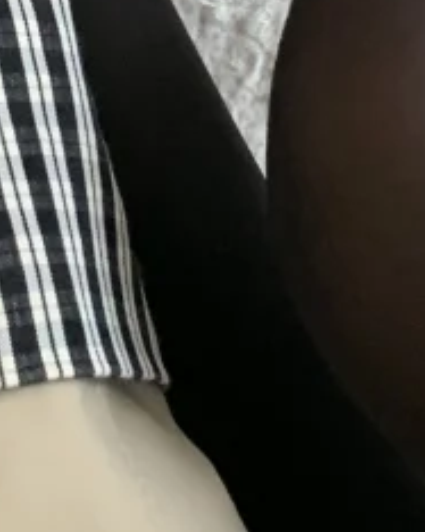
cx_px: 375
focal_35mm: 156
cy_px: -343
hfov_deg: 9.9
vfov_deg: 11.7
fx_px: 2454
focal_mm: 4.25
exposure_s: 1/60
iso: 200
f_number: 1.8
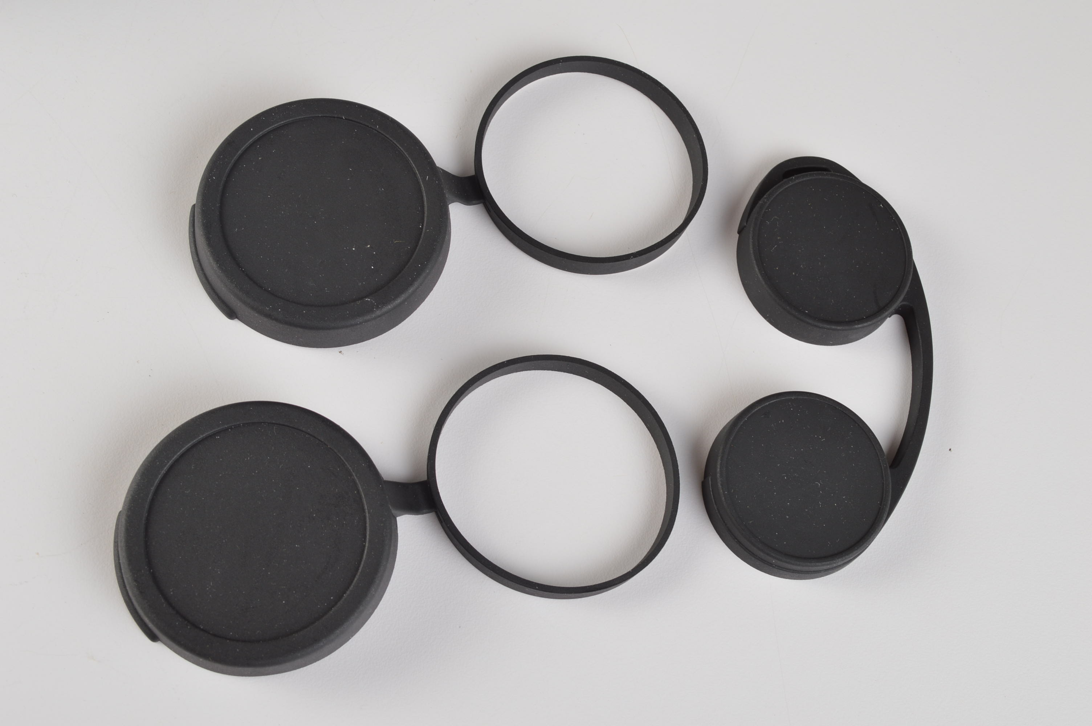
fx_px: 1591
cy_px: 363
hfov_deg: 37.9
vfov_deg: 25.7
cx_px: 546
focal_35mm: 52
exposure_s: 1/125
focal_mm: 35
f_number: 9
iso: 100
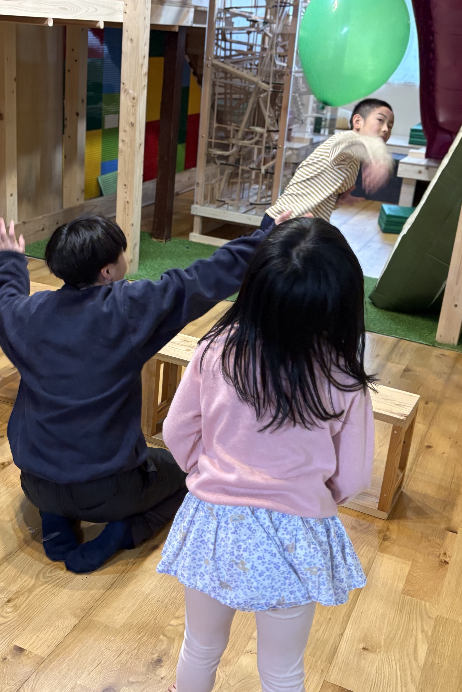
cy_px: 323
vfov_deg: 47.4
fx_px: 789
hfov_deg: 32.6
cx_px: 190
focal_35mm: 41
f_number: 1.6
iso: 320
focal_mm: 5.96
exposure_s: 1/60
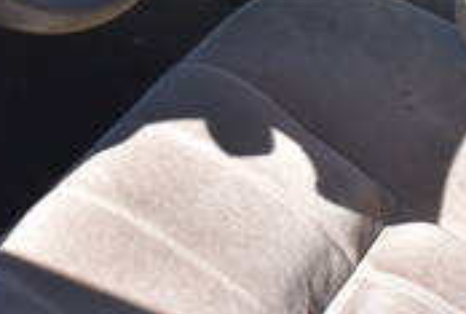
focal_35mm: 105
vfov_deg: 12.5
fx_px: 1363
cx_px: 179
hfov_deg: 19.4
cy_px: -148
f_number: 7.1
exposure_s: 1/320
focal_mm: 20
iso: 200
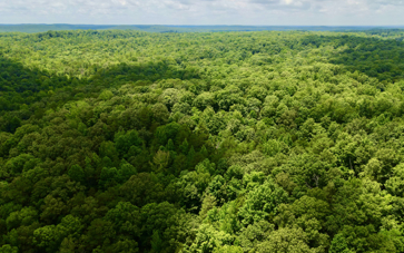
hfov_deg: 66.3
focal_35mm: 28
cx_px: 219
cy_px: 129
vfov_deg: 44.6
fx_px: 308
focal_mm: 4.5
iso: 100
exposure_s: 1/500
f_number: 2.8
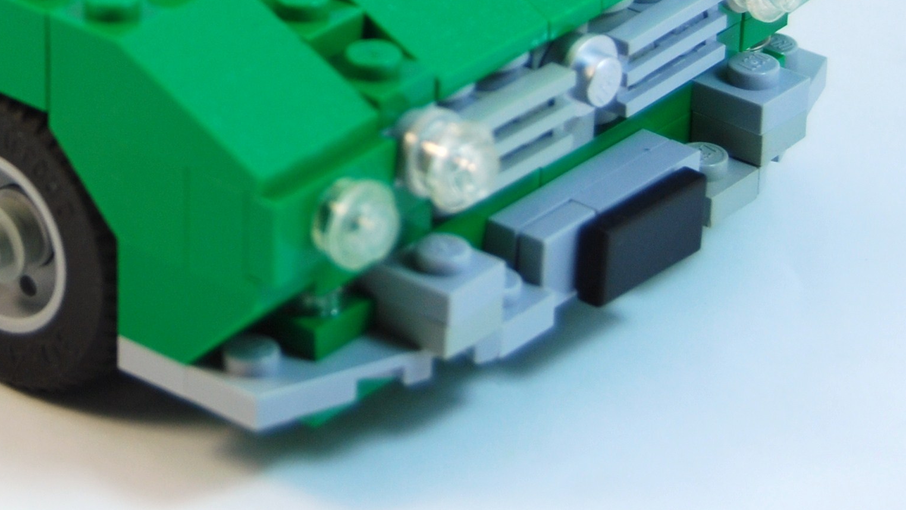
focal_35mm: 168
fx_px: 4036
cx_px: -149
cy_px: -199
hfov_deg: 12.5
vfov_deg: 7.1
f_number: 5.6
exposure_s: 1/125
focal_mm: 42
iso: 200
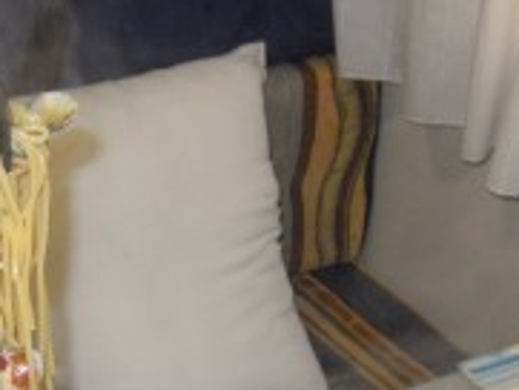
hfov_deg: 19.3
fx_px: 1485
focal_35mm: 99
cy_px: 318
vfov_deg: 14.9
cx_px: 9
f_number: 2.7
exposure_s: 1/25
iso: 200
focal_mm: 5
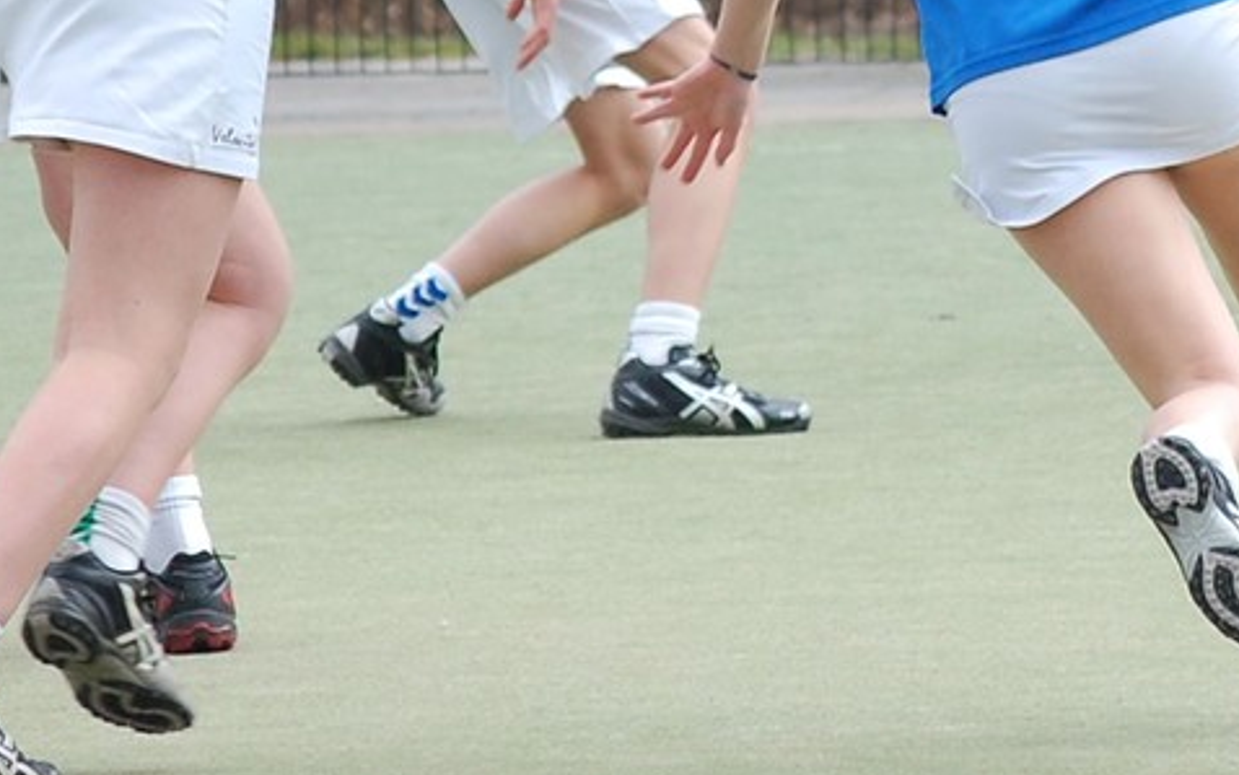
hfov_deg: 6.3
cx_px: 671
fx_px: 11281
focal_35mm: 334
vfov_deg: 3.9
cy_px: 32
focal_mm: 102
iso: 400
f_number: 4.8
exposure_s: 1/800
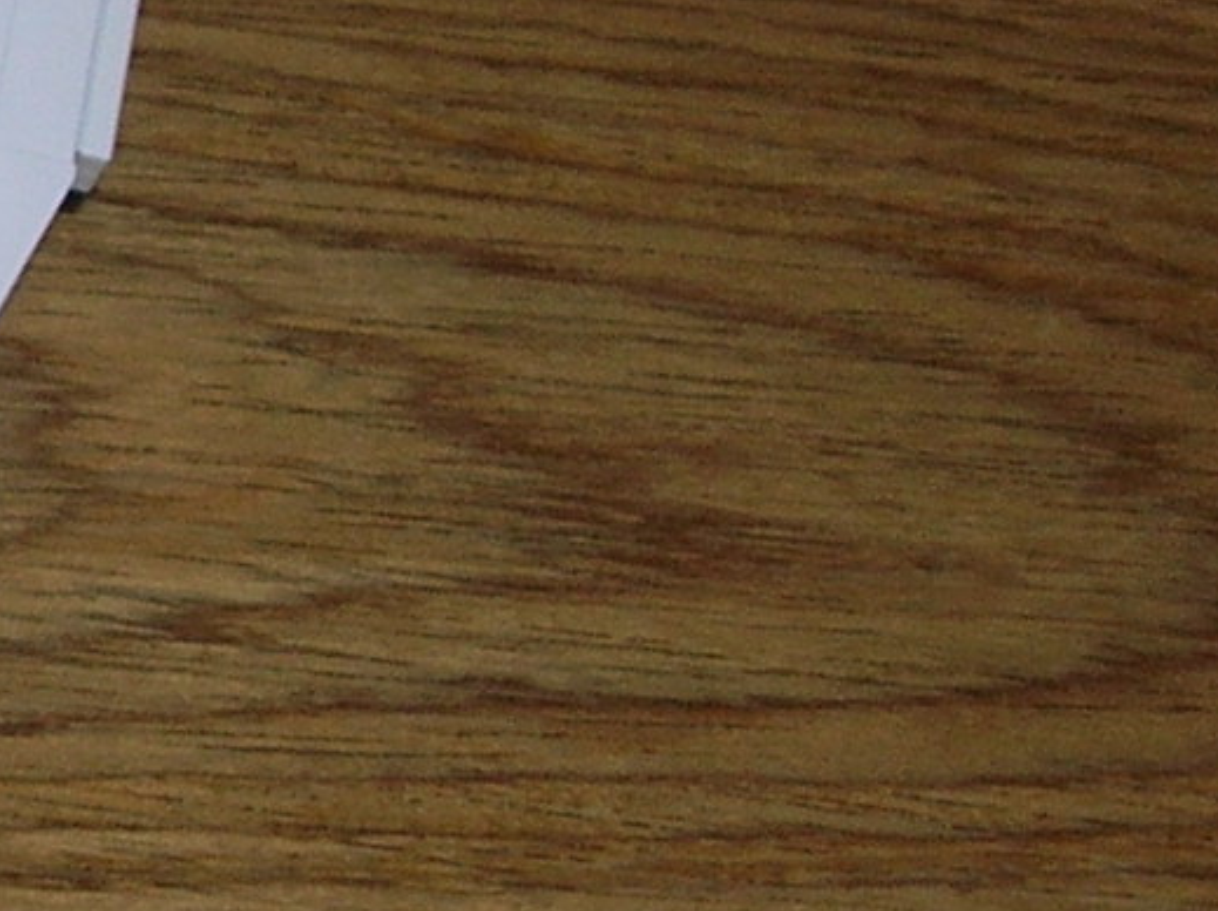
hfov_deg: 7.9
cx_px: -1319
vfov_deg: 6.2
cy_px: 261
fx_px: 8365
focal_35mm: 238
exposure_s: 1/60.1
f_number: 3.4
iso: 50
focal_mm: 9.1
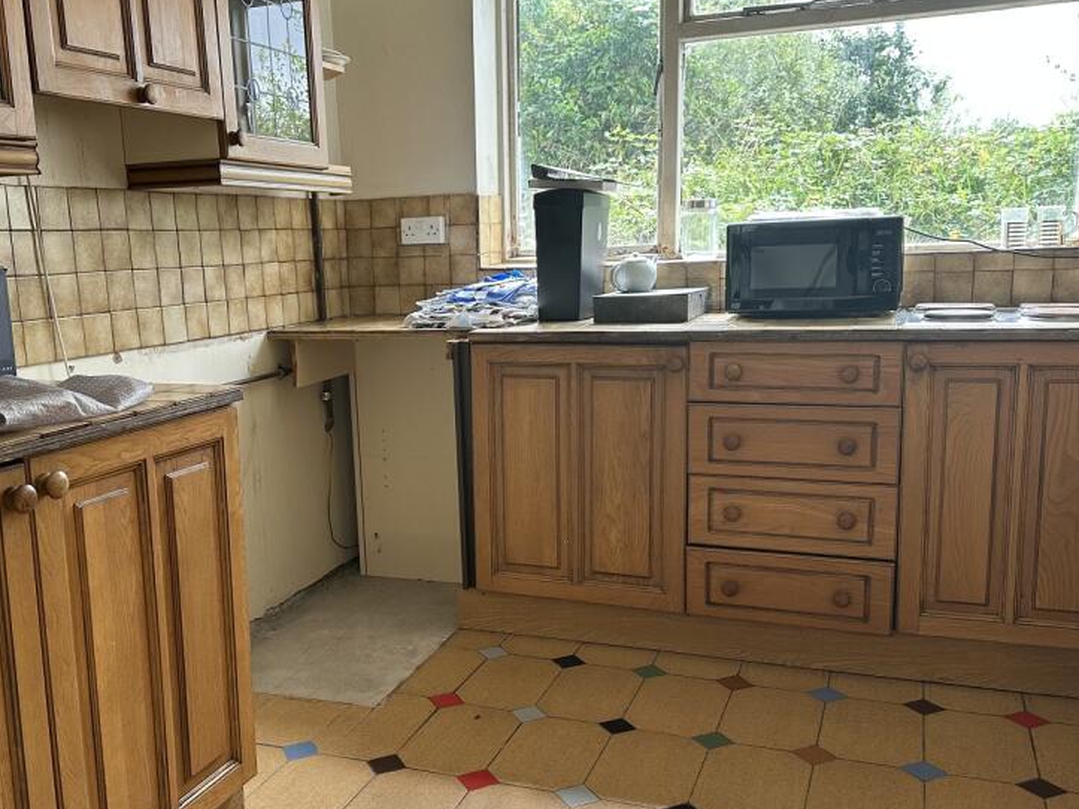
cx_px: 466
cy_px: 437
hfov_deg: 53.8
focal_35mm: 34
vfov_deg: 41.7
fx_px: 1060
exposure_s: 1/138
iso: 80
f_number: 1.78
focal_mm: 6.86
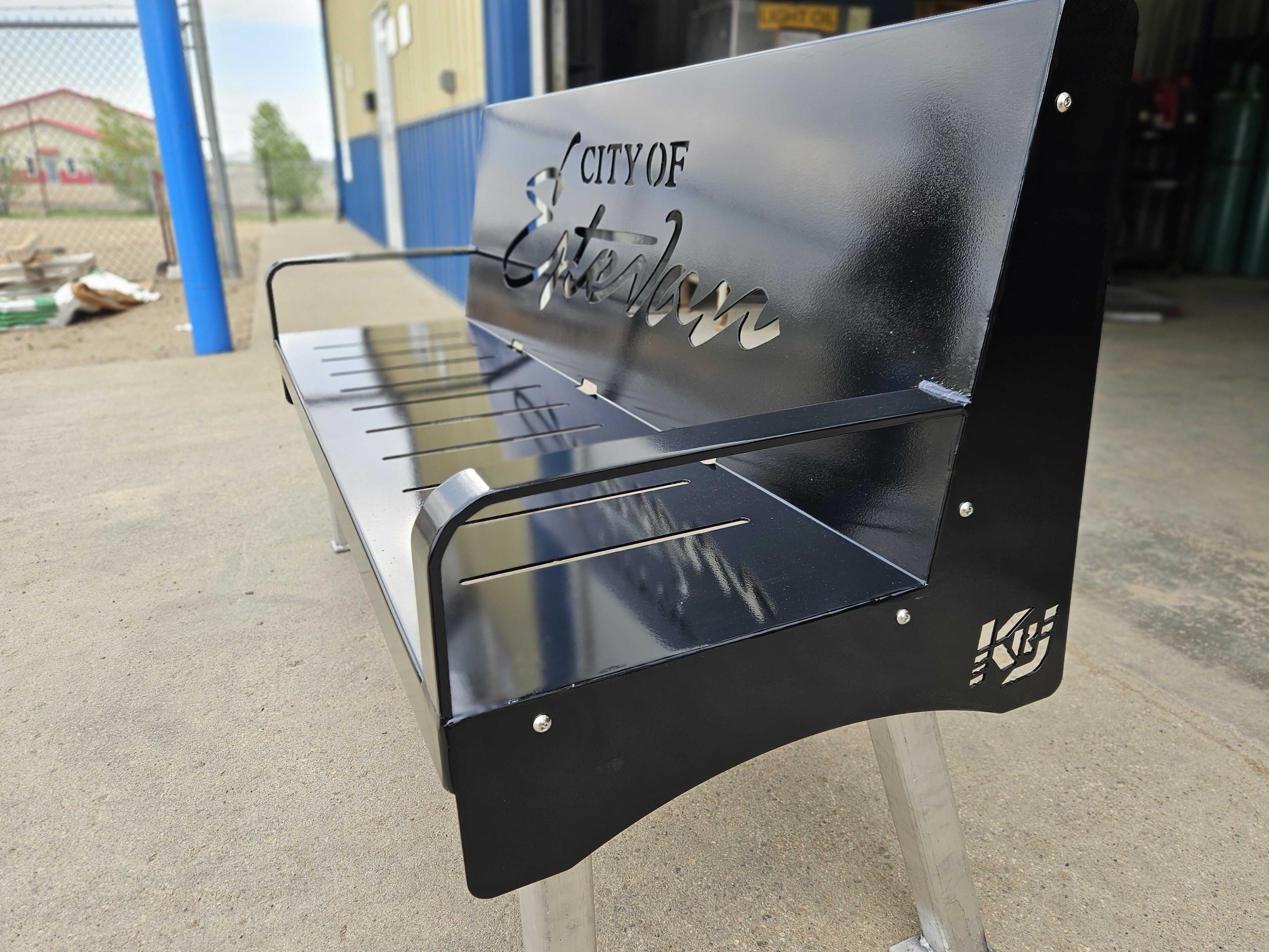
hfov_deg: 71.6
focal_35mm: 24
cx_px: 649
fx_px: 880
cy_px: 468
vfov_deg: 56.8
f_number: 1.8
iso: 25
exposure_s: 1/215
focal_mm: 5.4
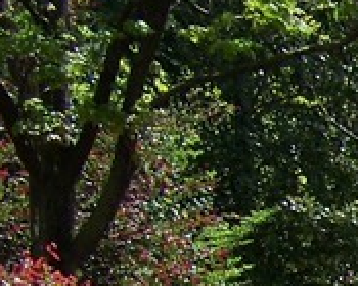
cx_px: 994
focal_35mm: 206
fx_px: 2183
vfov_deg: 7.3
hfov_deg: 8.2
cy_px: 529
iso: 64
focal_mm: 5.85
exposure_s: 1/640
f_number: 2.8
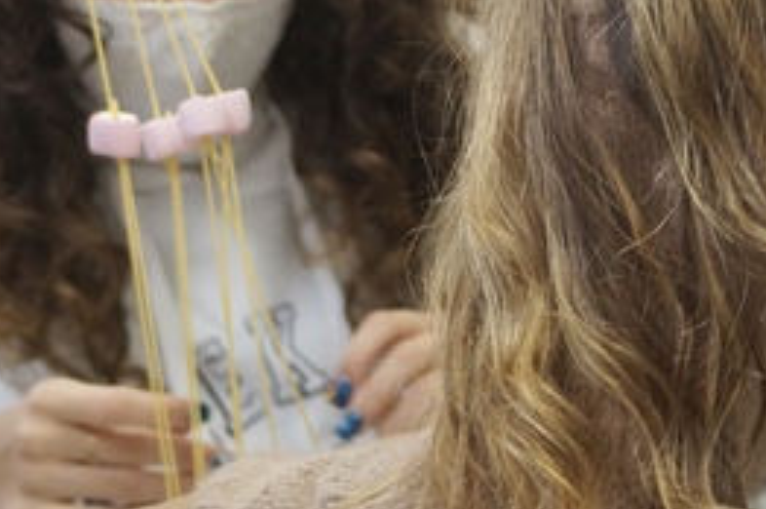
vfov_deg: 4.6
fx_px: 6375
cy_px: 70
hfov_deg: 6.8
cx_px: -48
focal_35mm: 300
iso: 1250
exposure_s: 1/160
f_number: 4
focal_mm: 80
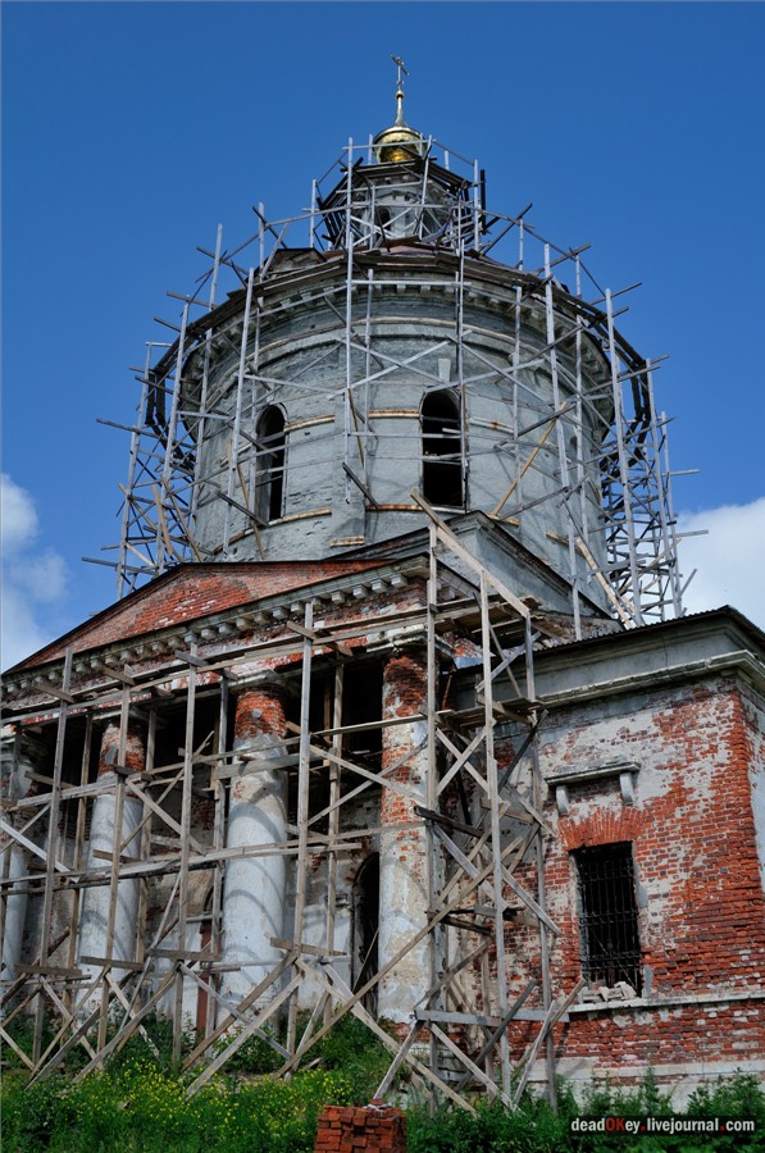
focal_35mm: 36
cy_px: 576
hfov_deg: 36.8
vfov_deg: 53.2
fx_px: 1151
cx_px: 382
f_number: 7.1
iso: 320
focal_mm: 24
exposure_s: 1/1250
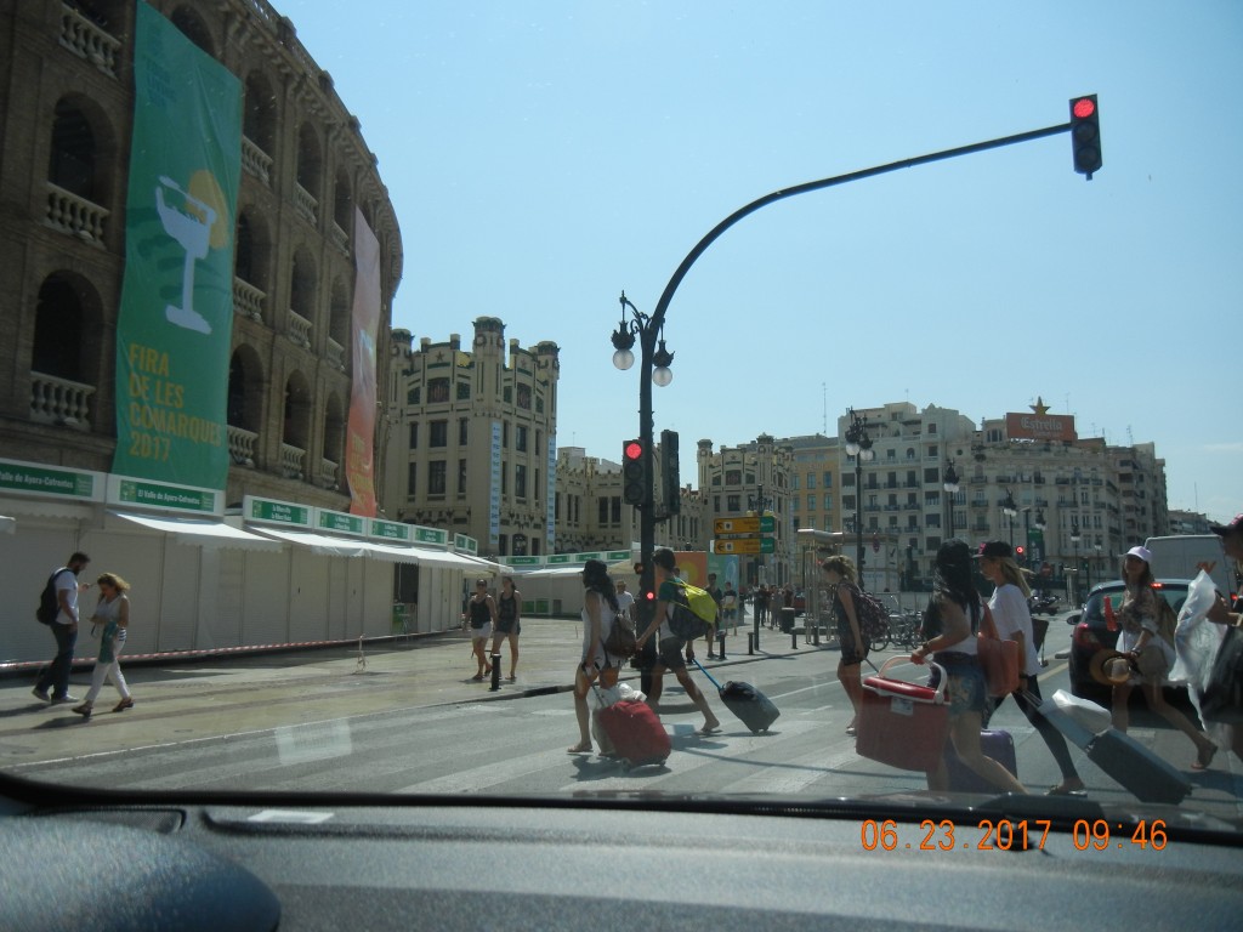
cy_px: 466
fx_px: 1077
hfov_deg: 60.0
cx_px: 622
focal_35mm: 30
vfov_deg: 46.8
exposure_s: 1/592
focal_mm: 5.4
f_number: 7
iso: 160
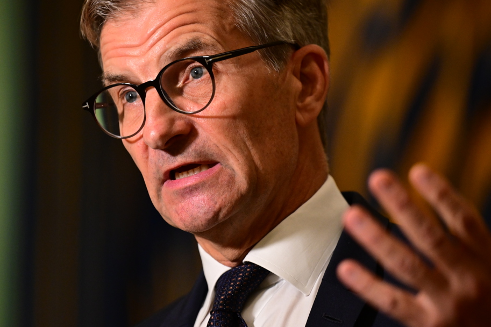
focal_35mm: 298
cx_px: 198
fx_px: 4063
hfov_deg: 6.9
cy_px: 138
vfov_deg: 4.6
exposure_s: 1/250
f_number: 2.8
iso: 2500
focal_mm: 200
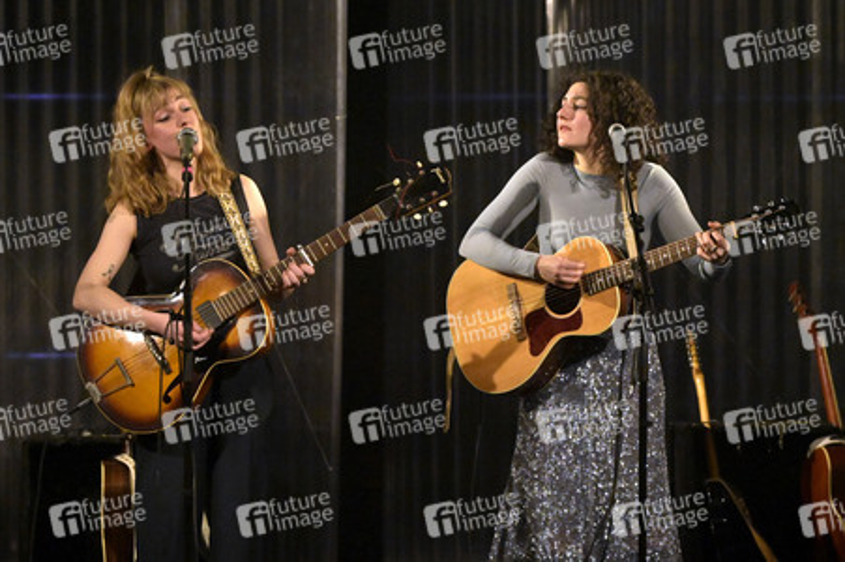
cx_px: 422
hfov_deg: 13.3
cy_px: 281
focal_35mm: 155
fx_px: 3635
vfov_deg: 8.8
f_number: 4
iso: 16000
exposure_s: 1/320
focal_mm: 155
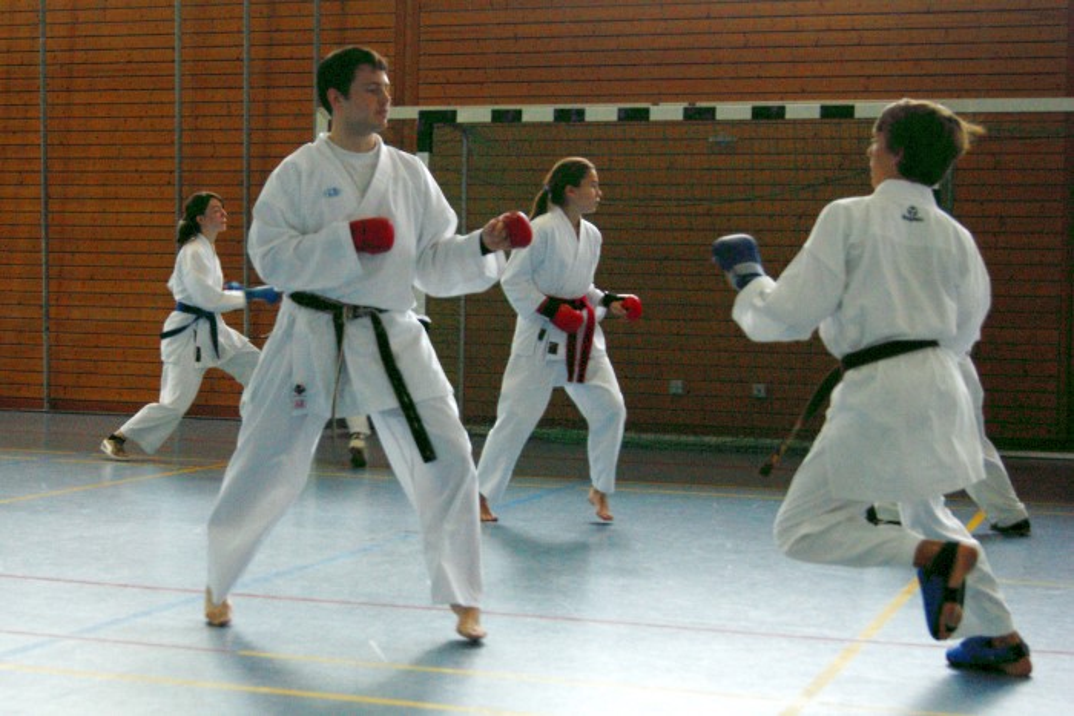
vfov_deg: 25.8
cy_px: 358
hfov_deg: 37.8
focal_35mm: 52
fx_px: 1566
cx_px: 537
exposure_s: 1/160
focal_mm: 35
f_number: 4.5
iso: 800
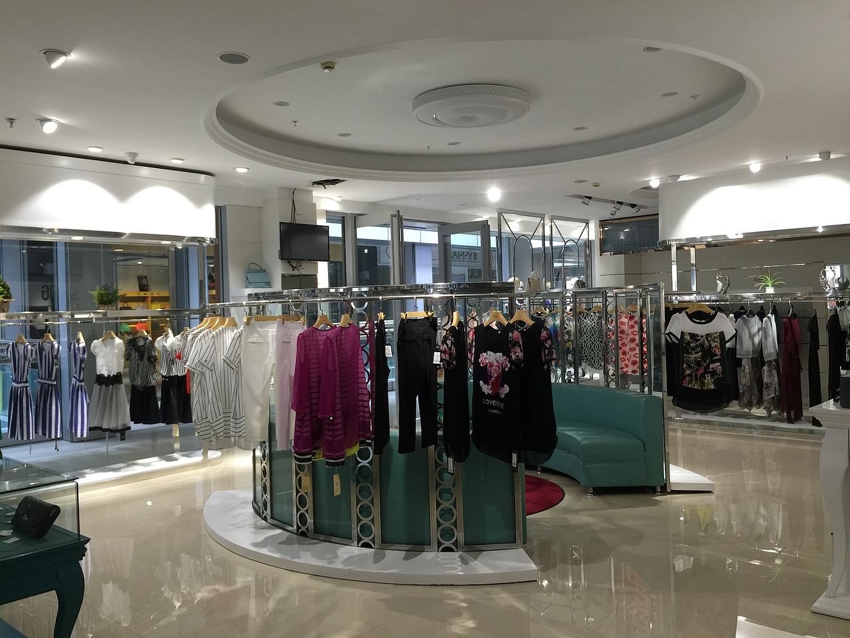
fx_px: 712
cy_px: 319
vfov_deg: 48.2
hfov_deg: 61.7
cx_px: 425
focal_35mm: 29
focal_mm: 4.15
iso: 50
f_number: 2.2
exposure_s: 1/30
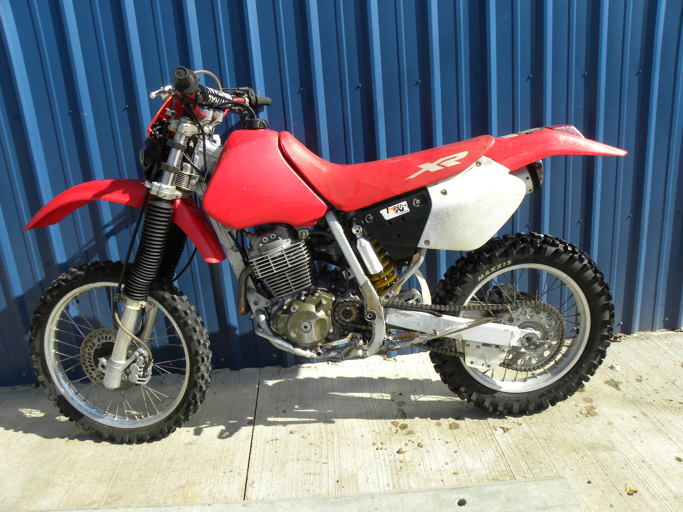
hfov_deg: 67.3
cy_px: 256
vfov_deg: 53.1
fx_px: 513
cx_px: 342
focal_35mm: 26
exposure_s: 1/227
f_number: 5.6
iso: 64
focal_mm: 4.6
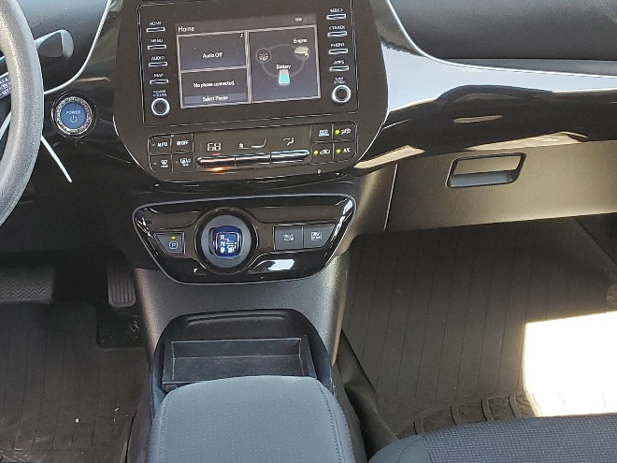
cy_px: 346
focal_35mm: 63
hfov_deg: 30.4
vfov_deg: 23.1
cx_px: 187
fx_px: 1123
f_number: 1.5
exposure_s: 1/100
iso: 85
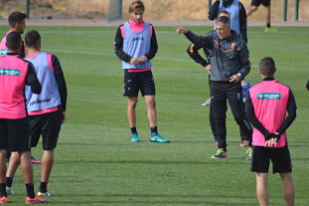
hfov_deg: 3.6
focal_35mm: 579
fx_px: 4967
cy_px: 83
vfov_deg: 2.4
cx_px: 160
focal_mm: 300
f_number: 5.6
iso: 400
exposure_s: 1/1250
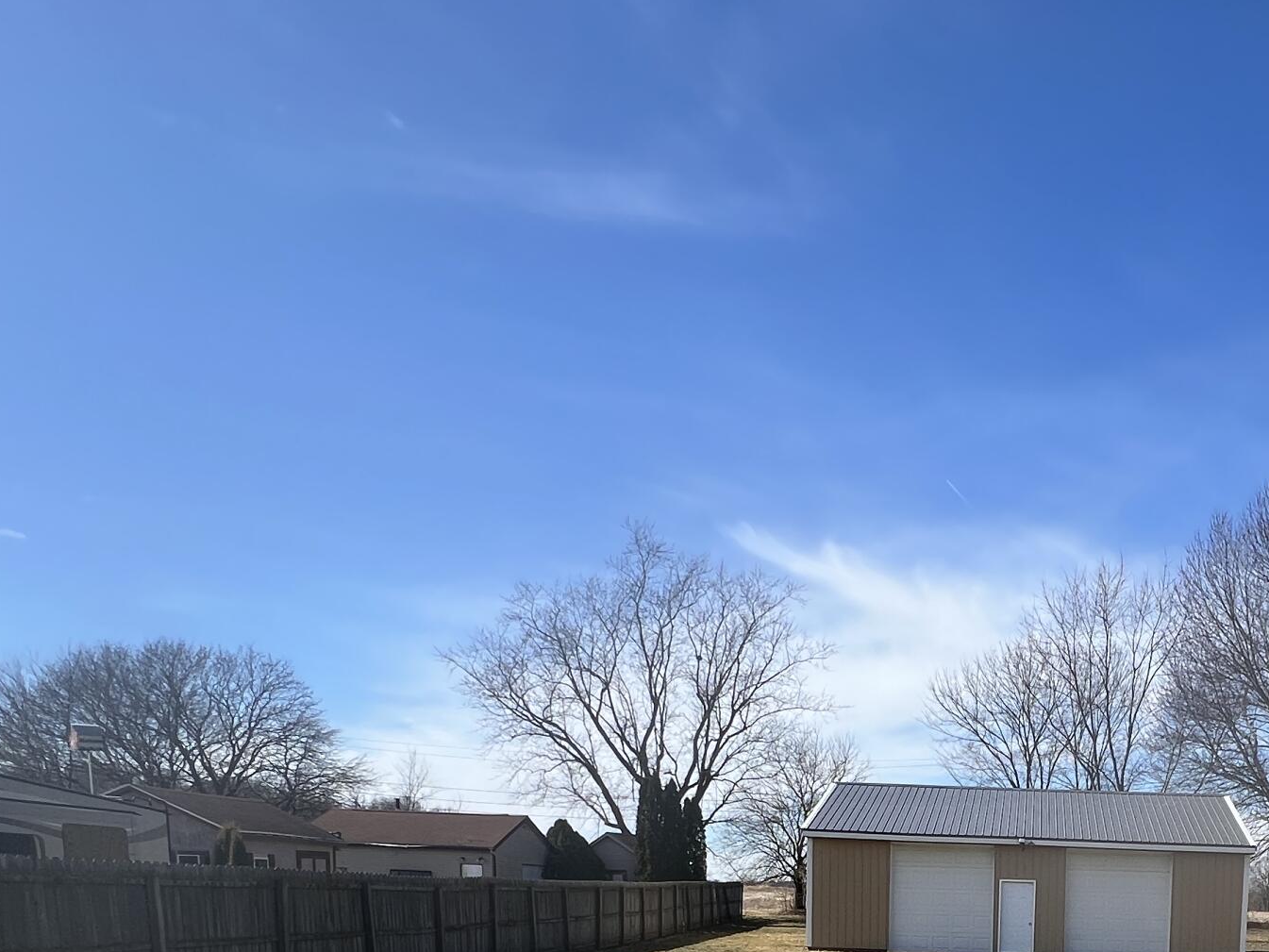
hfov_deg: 57.1
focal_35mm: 29
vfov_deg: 39.2
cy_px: 1057
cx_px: 1016
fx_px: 1063
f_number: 1.8
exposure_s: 1/1597
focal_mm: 1.57
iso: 32
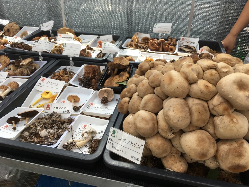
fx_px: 209
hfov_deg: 61.7
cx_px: 124
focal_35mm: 29
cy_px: 94
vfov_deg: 48.2
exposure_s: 1/120
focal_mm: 4.15
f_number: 2.2
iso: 25
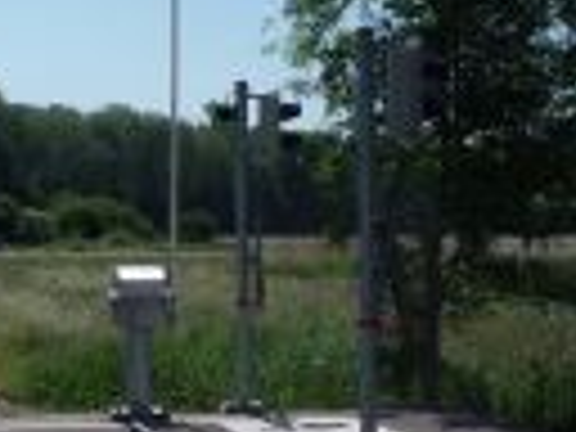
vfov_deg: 12.3
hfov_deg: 15.5
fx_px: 1997
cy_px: 261
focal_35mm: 120
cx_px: -207
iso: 100
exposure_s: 1/640
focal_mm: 5.2
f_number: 5.6
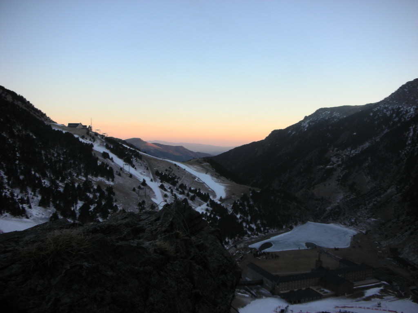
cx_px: 209
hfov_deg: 52.6
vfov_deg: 40.7
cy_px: 156
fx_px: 423
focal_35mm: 35
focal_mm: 5.8
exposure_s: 1/66
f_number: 3
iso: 50
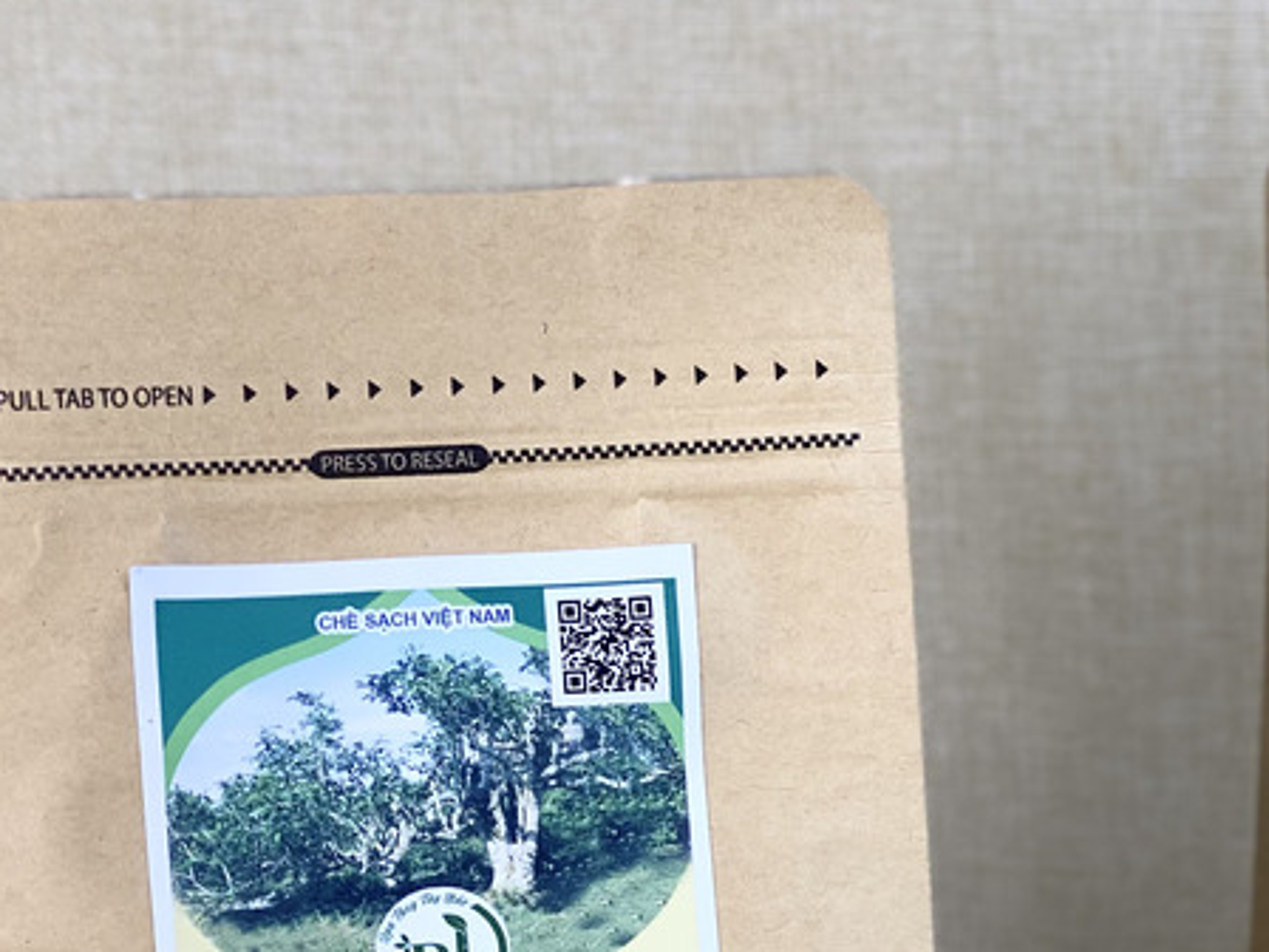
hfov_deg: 16.8
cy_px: 839
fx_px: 4252
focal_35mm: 116
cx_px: 1020
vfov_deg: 12.7
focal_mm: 6
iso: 32
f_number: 2
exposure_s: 1/100
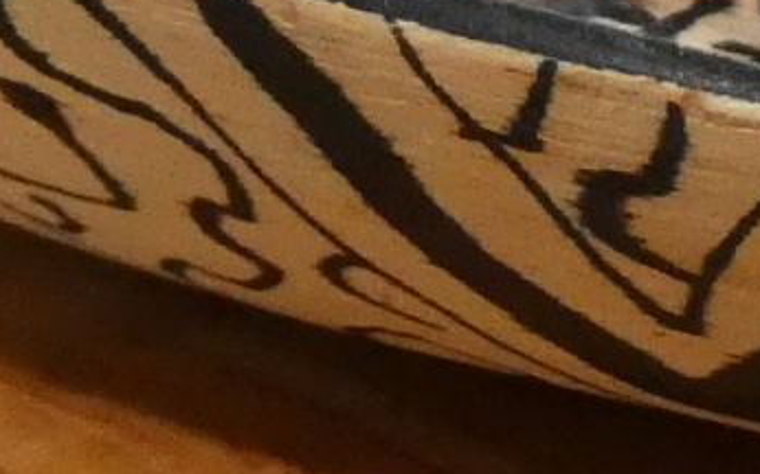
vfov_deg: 11.4
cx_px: 314
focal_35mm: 103
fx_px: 2133
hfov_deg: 20.2
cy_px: 970
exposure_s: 1/125
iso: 800
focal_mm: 3.7
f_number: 2.8
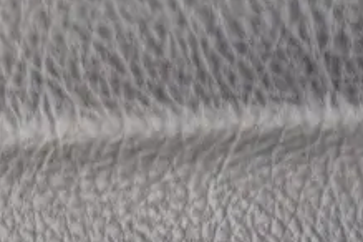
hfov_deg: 11.4
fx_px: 1583
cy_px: 390
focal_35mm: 157
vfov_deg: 8.5
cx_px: 796
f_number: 1.8
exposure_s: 1/100
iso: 250
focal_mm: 5.4
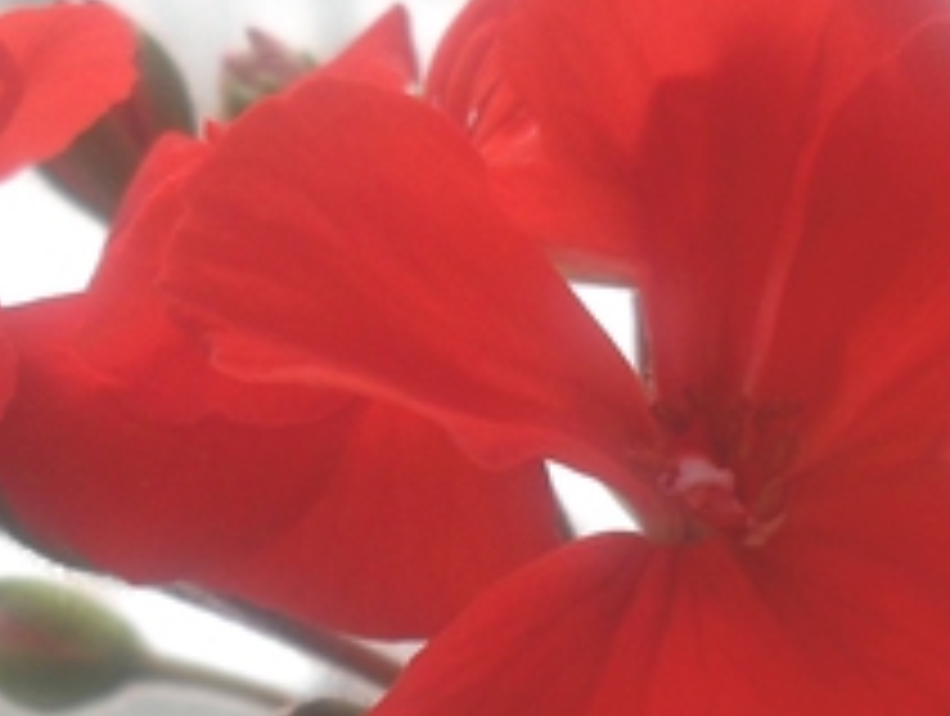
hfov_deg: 19.8
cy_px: 565
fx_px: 2722
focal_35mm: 99
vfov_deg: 14.9
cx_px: 491
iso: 80
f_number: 2.8
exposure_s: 1/250
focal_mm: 6.3
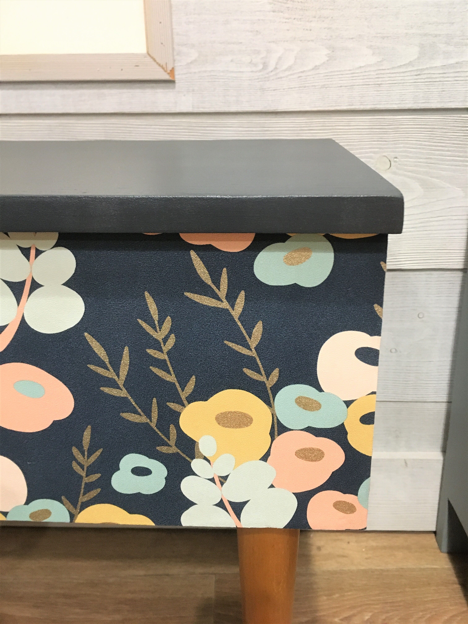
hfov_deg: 48.2
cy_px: 312
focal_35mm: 29
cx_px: 234
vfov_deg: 61.7
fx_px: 523
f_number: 2.2
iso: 200
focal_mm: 4.15
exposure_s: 1/17
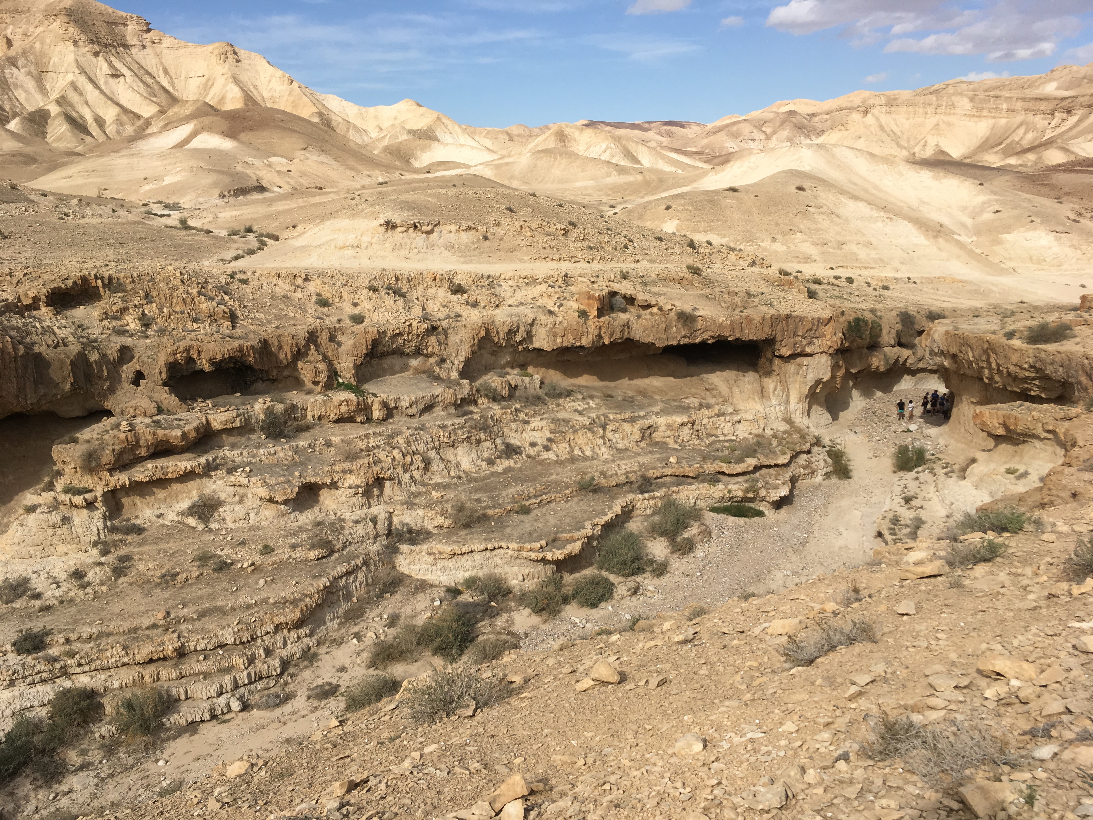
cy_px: 410
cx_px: 546
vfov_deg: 48.2
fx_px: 916
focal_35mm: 29
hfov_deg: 61.7
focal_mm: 4.15
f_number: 2.2
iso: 25
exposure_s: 1/2481
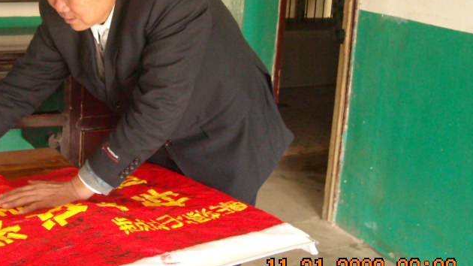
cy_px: 41
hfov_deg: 33.0
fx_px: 777
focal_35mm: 62
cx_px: 105
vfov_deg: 19.1
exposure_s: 1/30
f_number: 2.8
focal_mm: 5.7
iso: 400
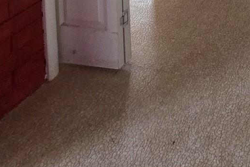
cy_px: -194
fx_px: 368
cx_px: 342
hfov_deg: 28.8
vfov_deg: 16.6
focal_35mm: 53
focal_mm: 2.2
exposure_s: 1/60
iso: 640
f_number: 2.2
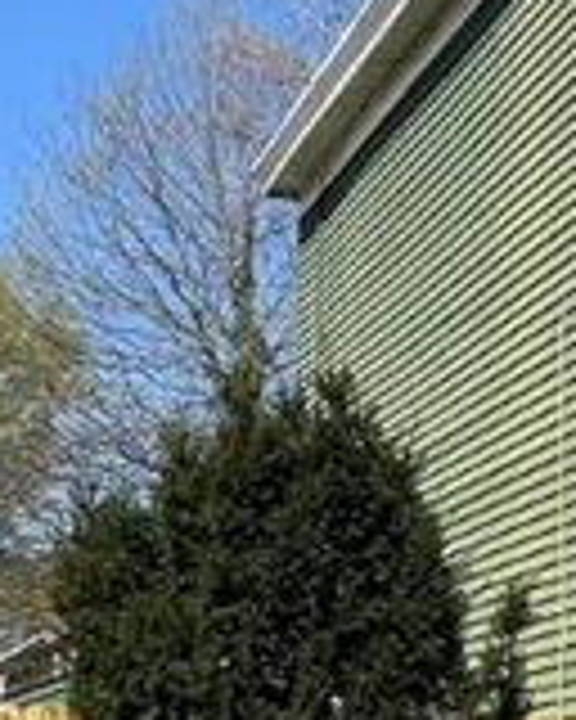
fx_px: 2259
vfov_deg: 17.8
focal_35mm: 106
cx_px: 1008
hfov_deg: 13.2
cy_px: 659
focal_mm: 5.7
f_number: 1.5
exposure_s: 1/4274
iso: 50
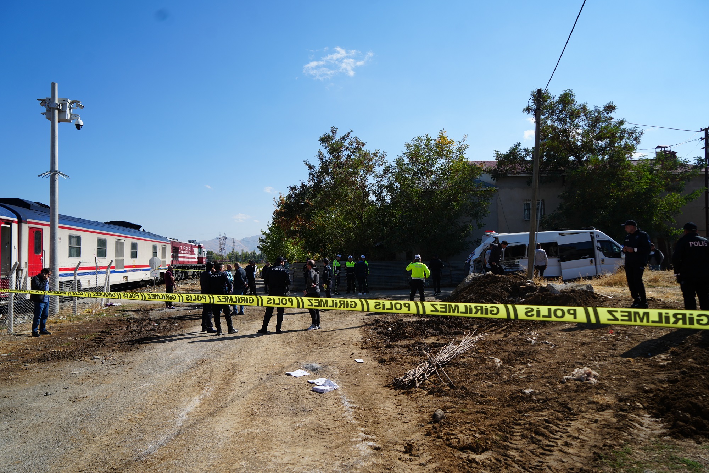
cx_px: 354
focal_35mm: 24
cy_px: 236
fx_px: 473
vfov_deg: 53.1
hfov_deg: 73.7
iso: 100
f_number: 5
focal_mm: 24
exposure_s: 1/800
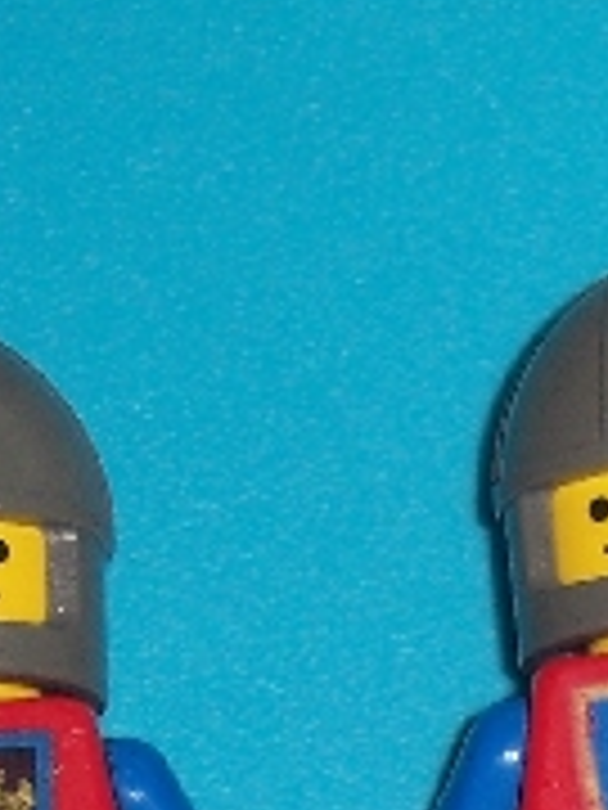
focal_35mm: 301
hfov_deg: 4.9
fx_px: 7049
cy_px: 1044
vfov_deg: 6.5
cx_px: 700
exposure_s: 1/100
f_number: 3.8
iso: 100
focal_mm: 12
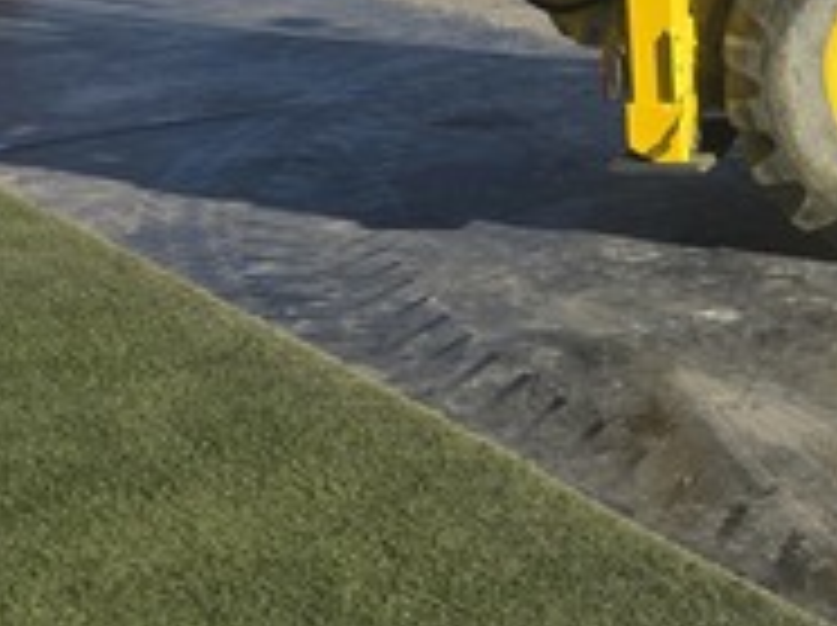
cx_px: 1150
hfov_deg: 24.2
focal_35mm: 68
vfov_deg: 20.6
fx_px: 1642
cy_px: -54
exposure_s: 1/4650
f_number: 1.7
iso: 80
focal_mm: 6.3
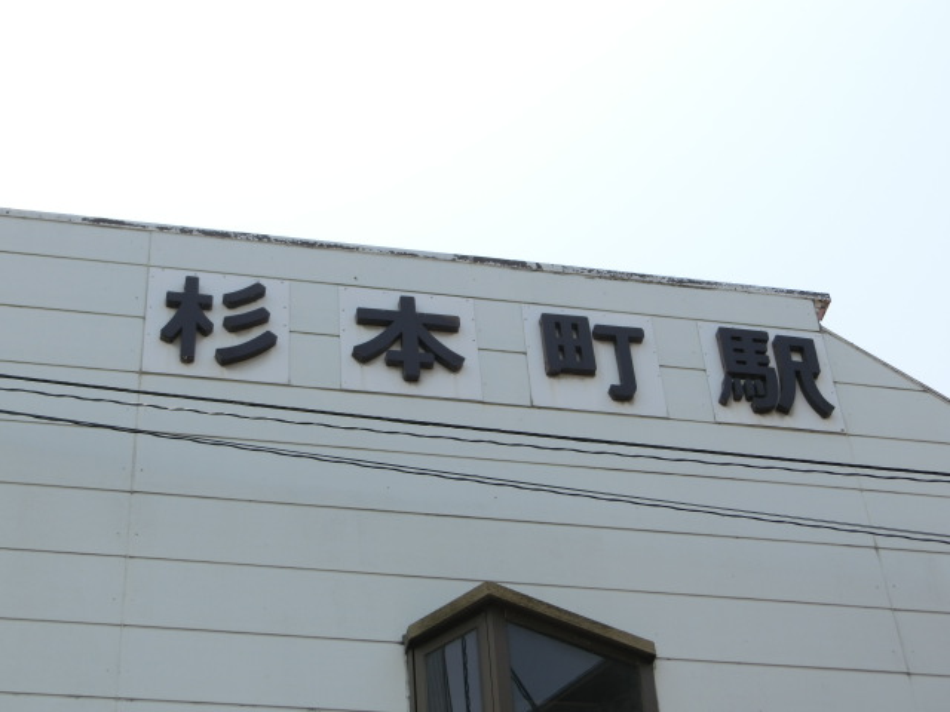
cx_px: 475
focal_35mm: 70
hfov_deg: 27.8
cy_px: 356
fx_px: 1921
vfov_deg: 21.0
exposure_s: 1/320
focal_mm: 12.4
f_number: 5.2
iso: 80
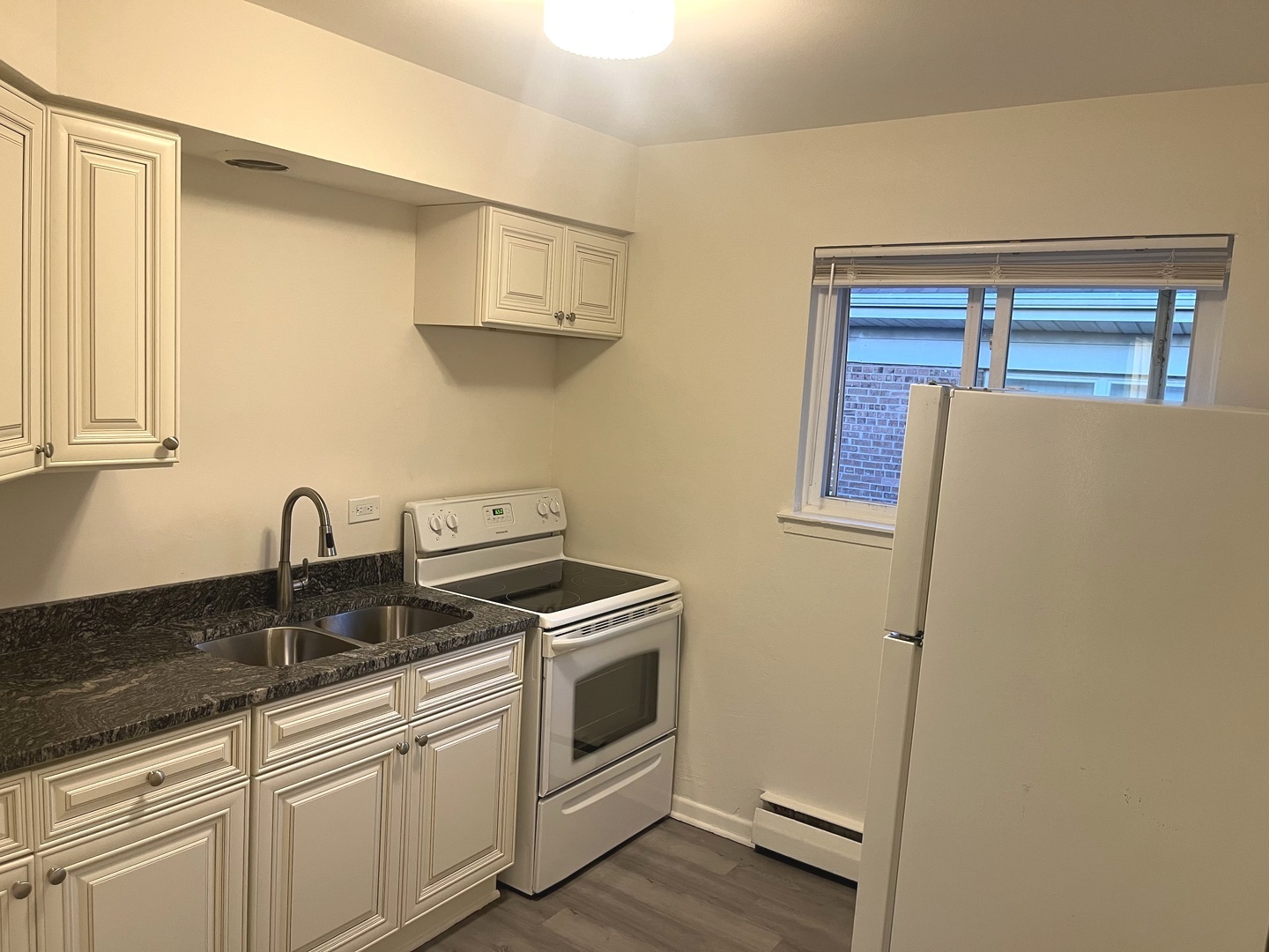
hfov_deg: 67.3
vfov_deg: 53.1
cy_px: 476
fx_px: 953
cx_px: 634
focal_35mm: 26
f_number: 1.6
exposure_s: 1/60
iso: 160
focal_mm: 5.1
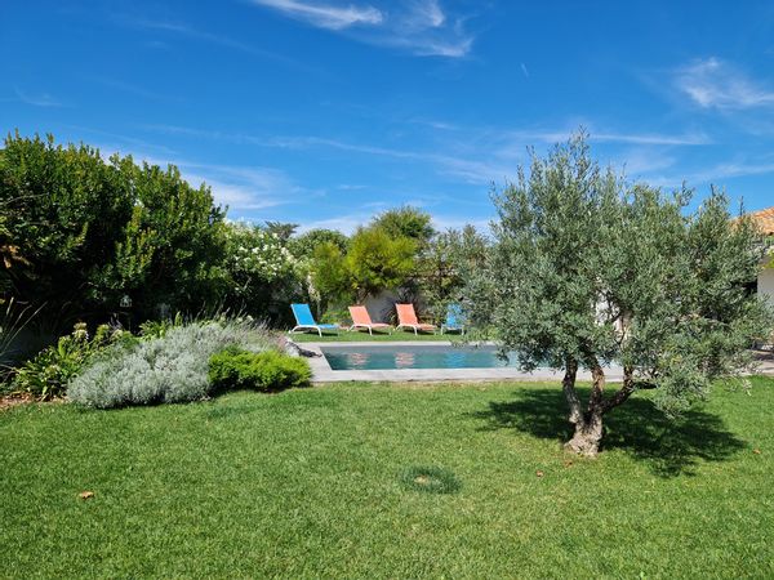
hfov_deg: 73.9
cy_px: 290
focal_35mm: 23
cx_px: 387
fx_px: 514
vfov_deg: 58.9
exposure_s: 1/1792
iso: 50
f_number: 1.8
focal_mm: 5.4
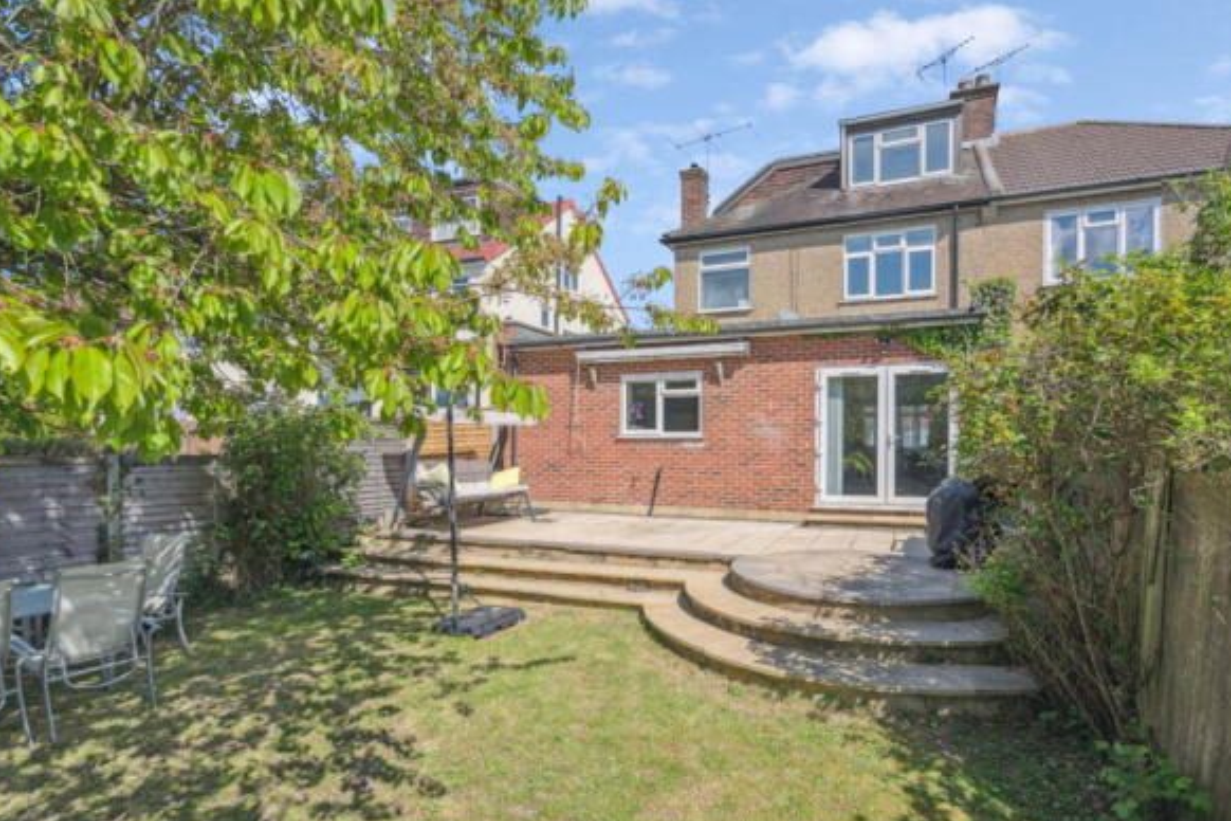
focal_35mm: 18
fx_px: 615
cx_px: 669
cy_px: 460
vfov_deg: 67.1
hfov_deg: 89.8
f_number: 7.1
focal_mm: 16
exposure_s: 1/1250
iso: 400
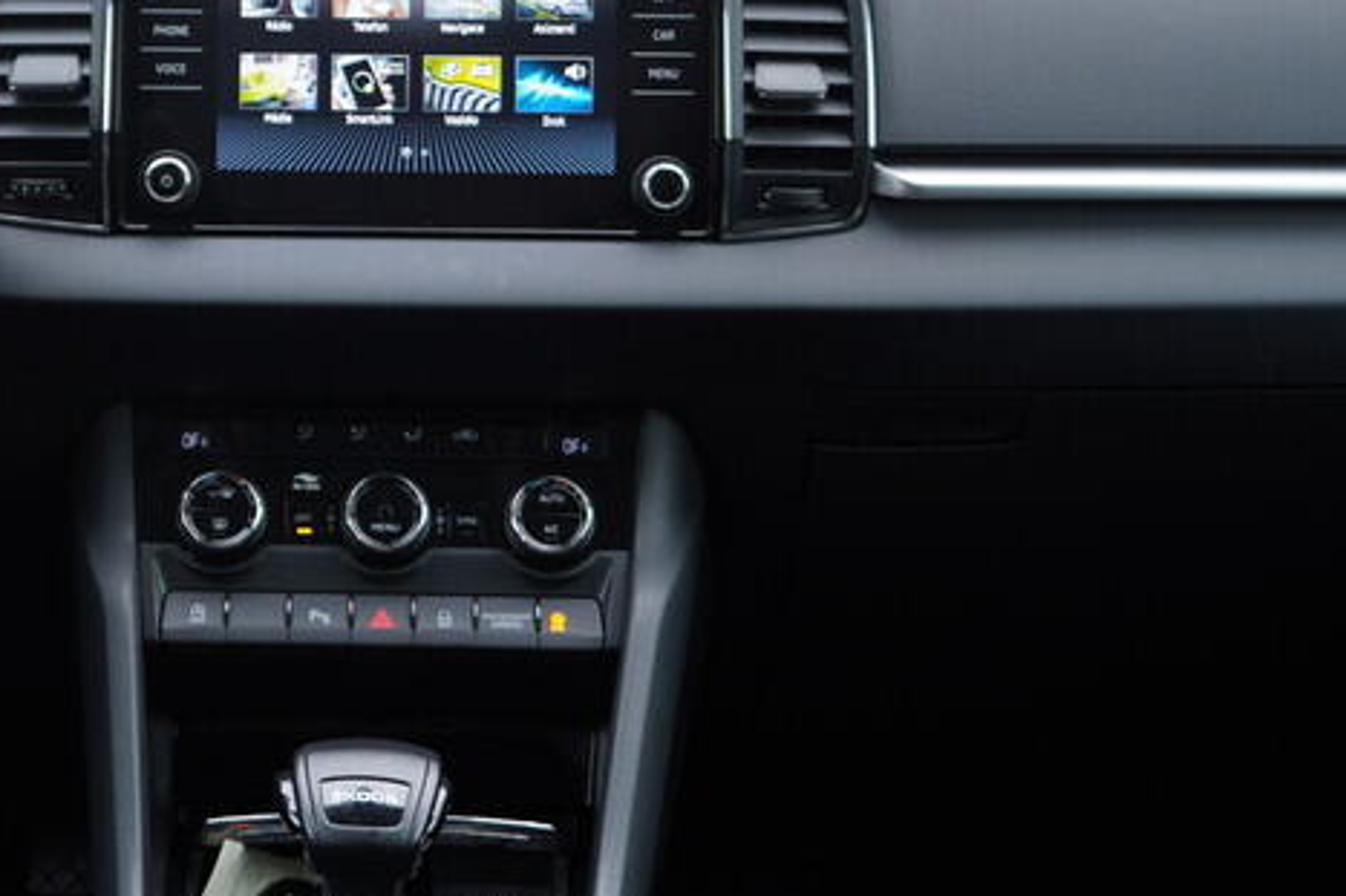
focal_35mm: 79
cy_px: 102
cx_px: 294
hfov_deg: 25.3
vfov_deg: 17.0
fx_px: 2953
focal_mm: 24
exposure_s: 1/40
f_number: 2.8
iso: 160
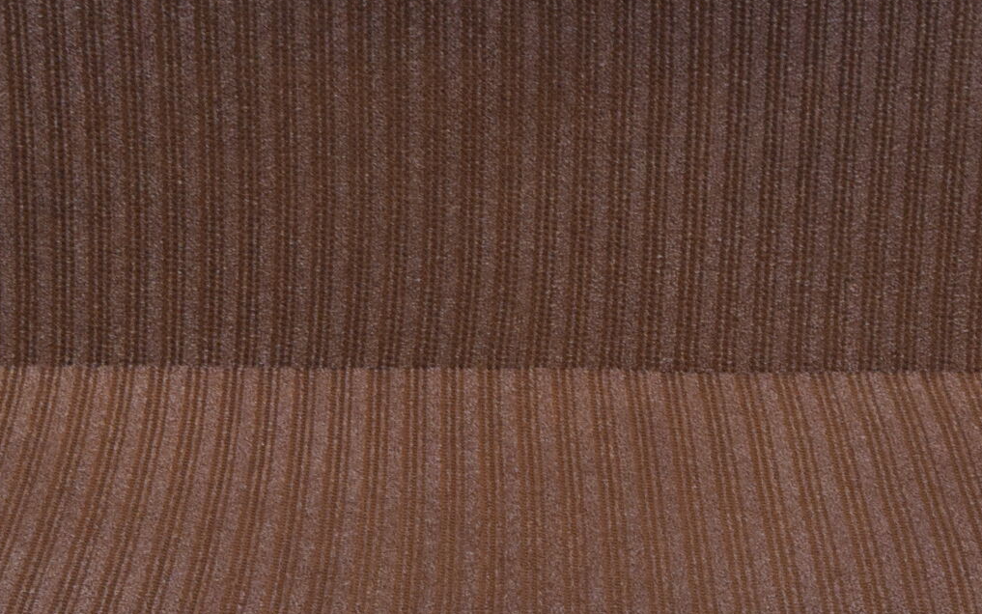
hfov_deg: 16.6
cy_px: 356
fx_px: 3373
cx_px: 433
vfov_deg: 10.4
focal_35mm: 126
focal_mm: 28
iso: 1600
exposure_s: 1/200
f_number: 7.1
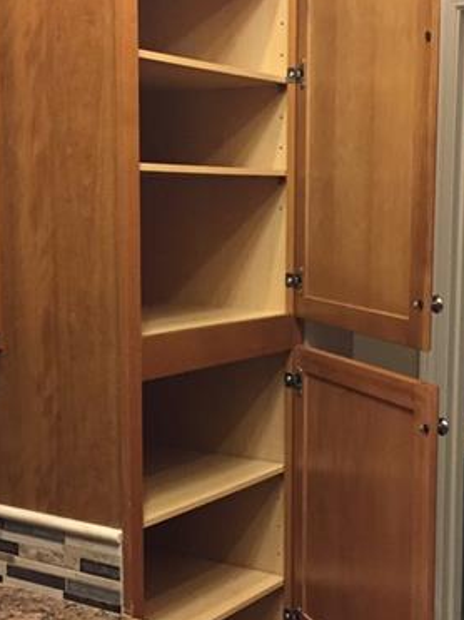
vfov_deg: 32.2
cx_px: 195
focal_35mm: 60
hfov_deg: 24.4
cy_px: 331
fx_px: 1073
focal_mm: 4.15
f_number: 2.2
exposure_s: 1/30
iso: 250
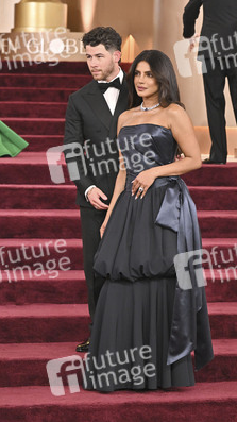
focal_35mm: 115
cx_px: 132
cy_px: 212
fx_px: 1286
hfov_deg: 10.5
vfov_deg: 18.6
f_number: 5
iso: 2500
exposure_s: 1/320
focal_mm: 109
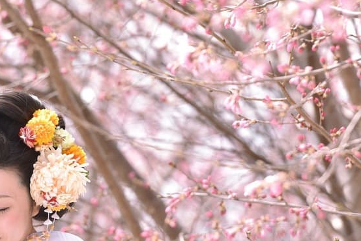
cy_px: 129
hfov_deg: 4.0
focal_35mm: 520
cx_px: 108
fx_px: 5217
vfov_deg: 2.6
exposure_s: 1/1600
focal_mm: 200
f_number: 5
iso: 400
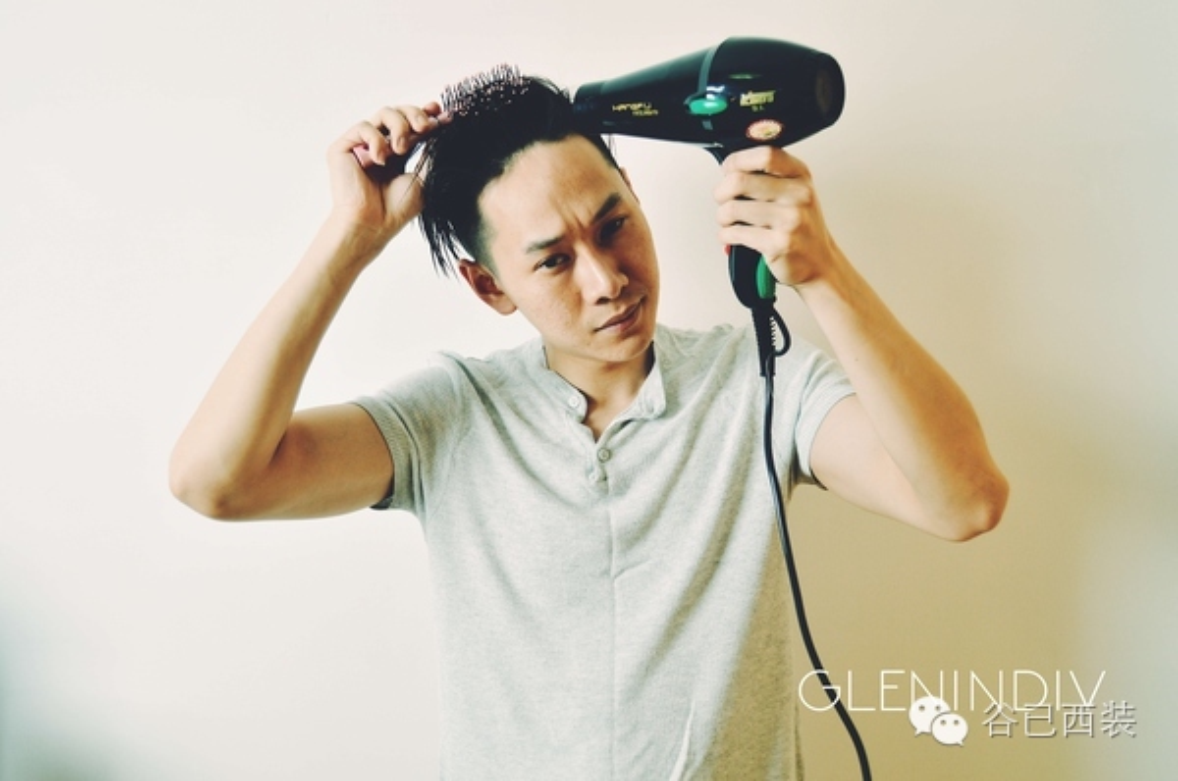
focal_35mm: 36
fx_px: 1176
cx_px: 589
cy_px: 390
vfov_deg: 36.8
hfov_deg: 53.2
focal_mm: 24
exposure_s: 1/40
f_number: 3.8
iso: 100
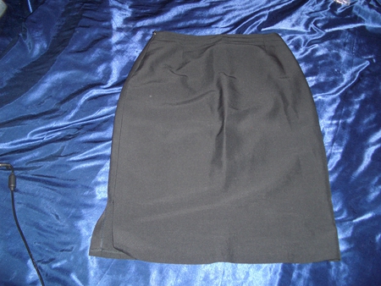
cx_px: 190
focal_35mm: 35
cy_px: 143
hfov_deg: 52.6
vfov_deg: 40.7
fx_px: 385
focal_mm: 5.8
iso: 100
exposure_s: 1/60
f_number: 2.6
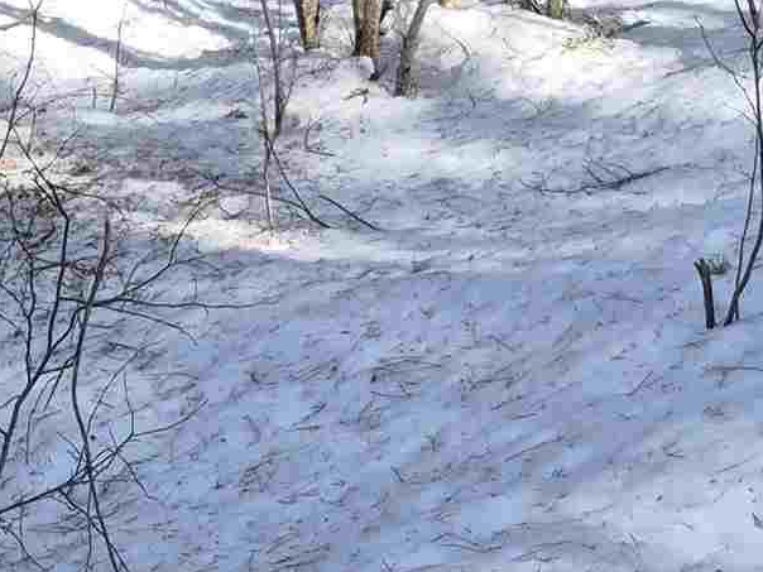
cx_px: 683
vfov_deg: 11.4
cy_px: -588
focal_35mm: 117
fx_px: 2579
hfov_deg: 16.6
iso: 25
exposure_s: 1/572
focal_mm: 5.4
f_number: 1.8
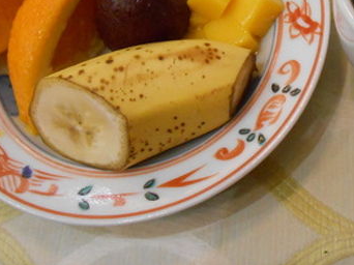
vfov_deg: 25.3
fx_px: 583
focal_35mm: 57
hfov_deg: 33.4
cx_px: 249
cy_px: 64
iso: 800
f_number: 3.8
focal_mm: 5.3
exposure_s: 1/60
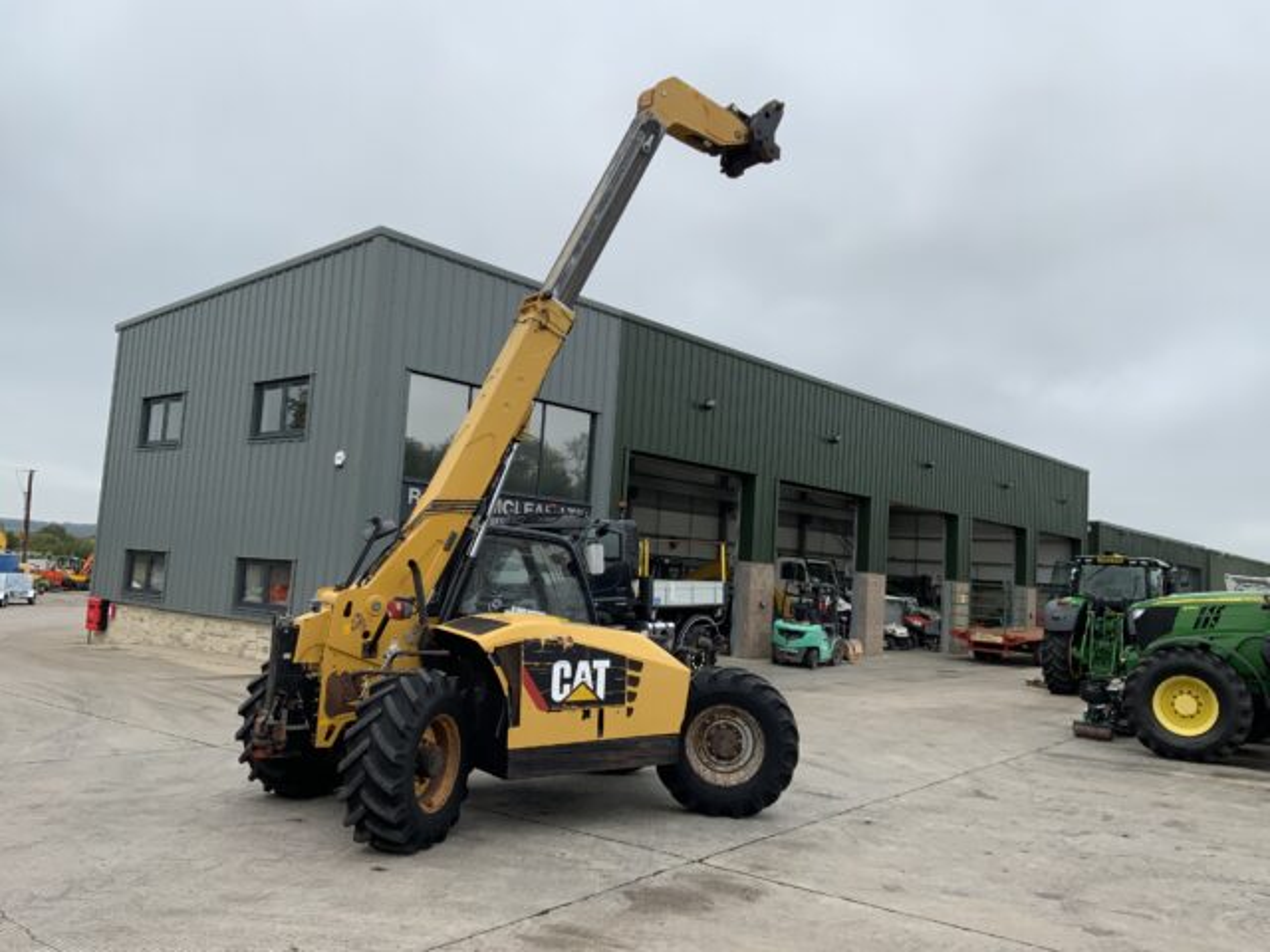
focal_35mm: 29
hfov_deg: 61.7
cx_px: 635
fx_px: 1064
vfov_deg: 48.2
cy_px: 476
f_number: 1.8
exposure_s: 1/415
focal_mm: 3
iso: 16
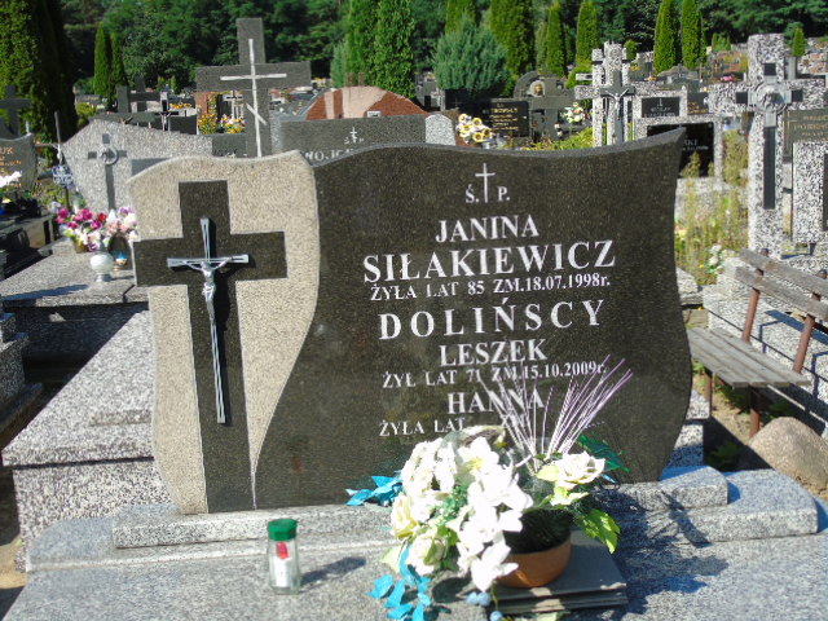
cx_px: 414
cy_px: 310
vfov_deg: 31.5
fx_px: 1100
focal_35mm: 46
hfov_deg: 41.2
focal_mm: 8.2
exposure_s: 1/400
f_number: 4.1
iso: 80
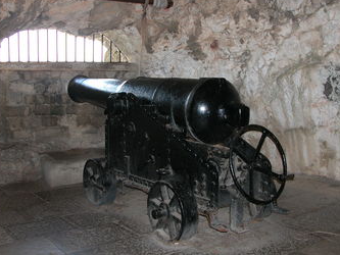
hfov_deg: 44.7
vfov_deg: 34.3
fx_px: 413
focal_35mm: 42
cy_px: 107
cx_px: 156
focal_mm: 8.9
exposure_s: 1/60
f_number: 2.8
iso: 200
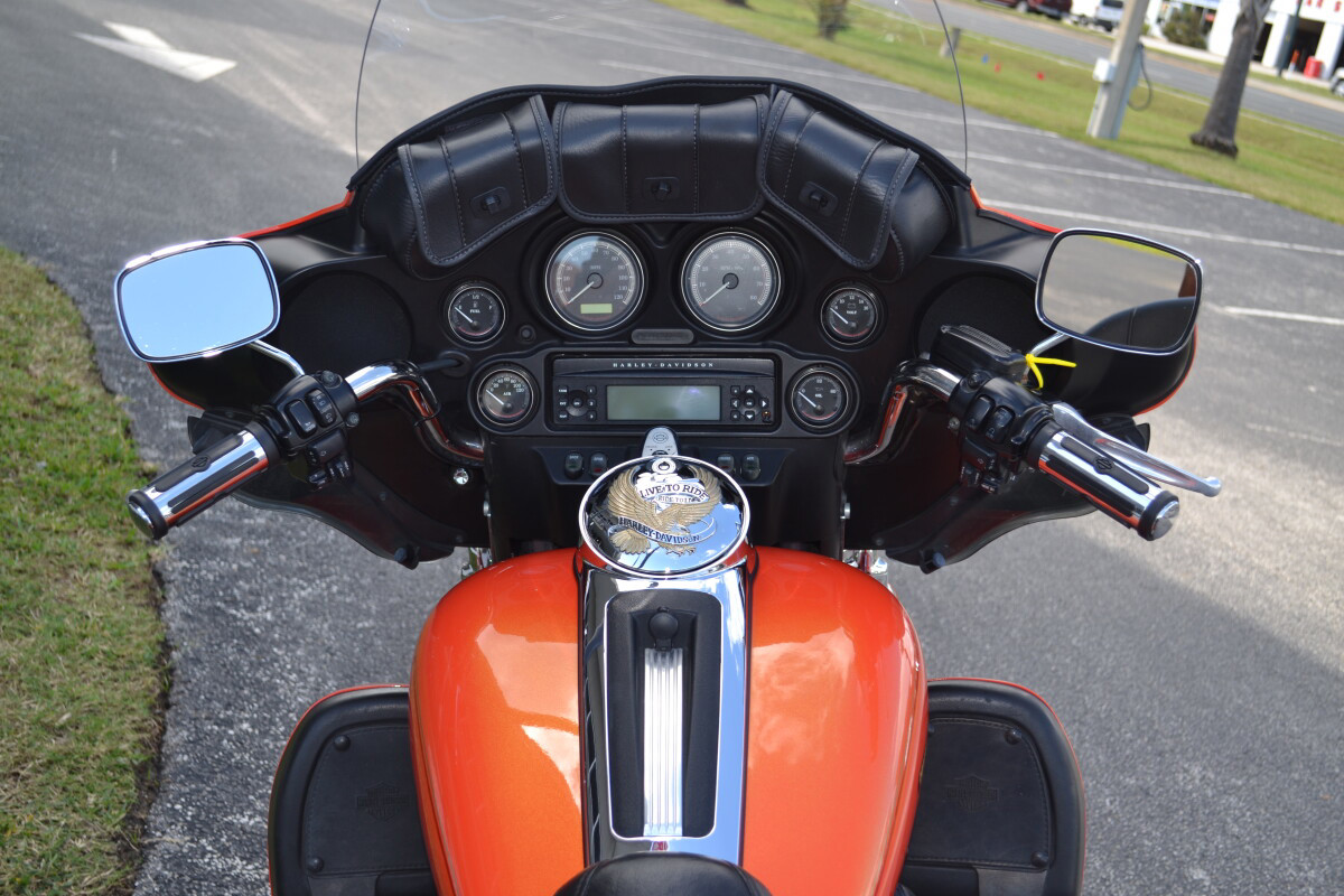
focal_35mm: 51
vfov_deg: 26.5
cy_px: 448
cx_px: 672
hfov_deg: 38.9
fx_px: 1904
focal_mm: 34
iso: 100
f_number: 5
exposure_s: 1/160
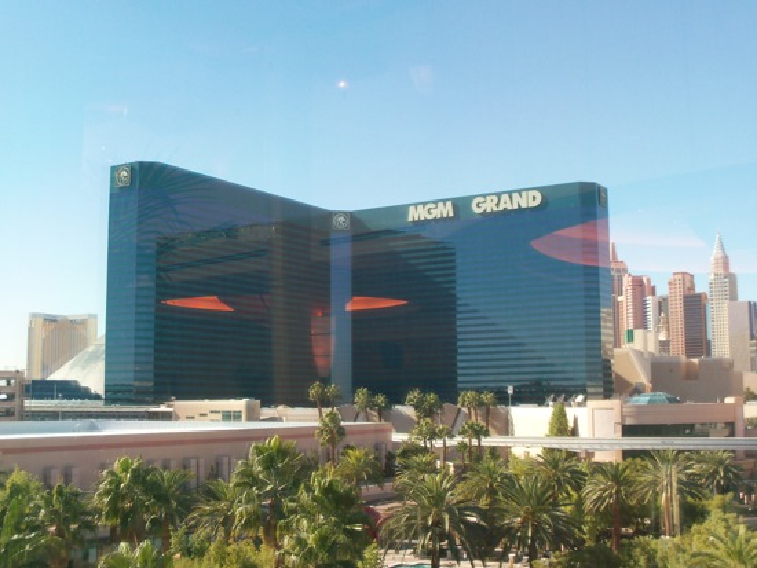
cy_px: 284
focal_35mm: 47
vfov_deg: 30.9
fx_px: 1028
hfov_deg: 40.4
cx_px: 378
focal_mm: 8.3
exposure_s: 1/50
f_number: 3.2
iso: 64
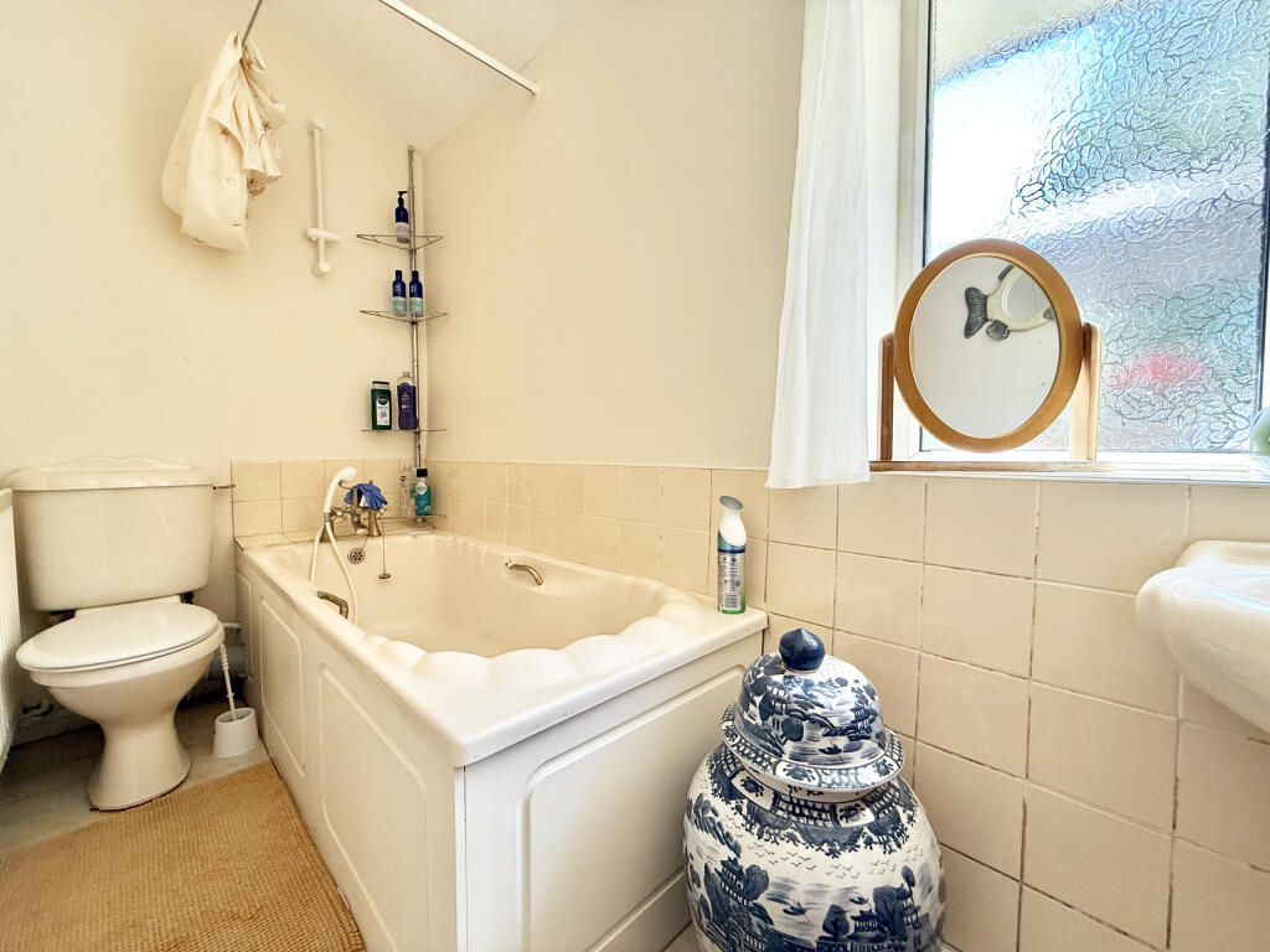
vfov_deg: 85.7
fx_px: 514
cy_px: 476
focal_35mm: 14
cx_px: 635
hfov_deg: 102.1
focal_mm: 2.22
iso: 125
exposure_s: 1/100
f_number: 2.2
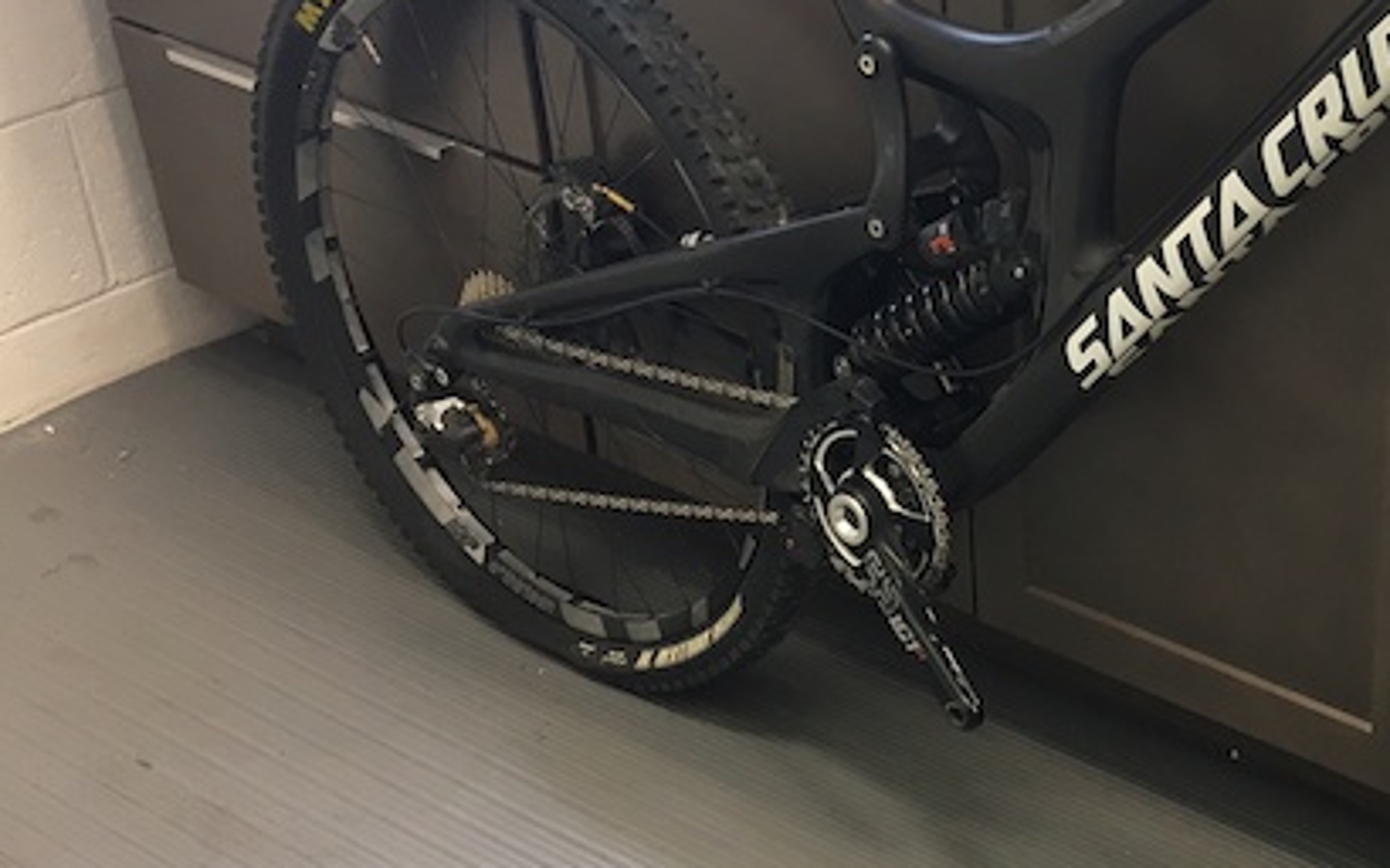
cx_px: 1343
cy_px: 549
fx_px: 2272
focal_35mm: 60
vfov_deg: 21.6
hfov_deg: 31.8
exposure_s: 1/30
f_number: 2.2
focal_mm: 4.15
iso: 64
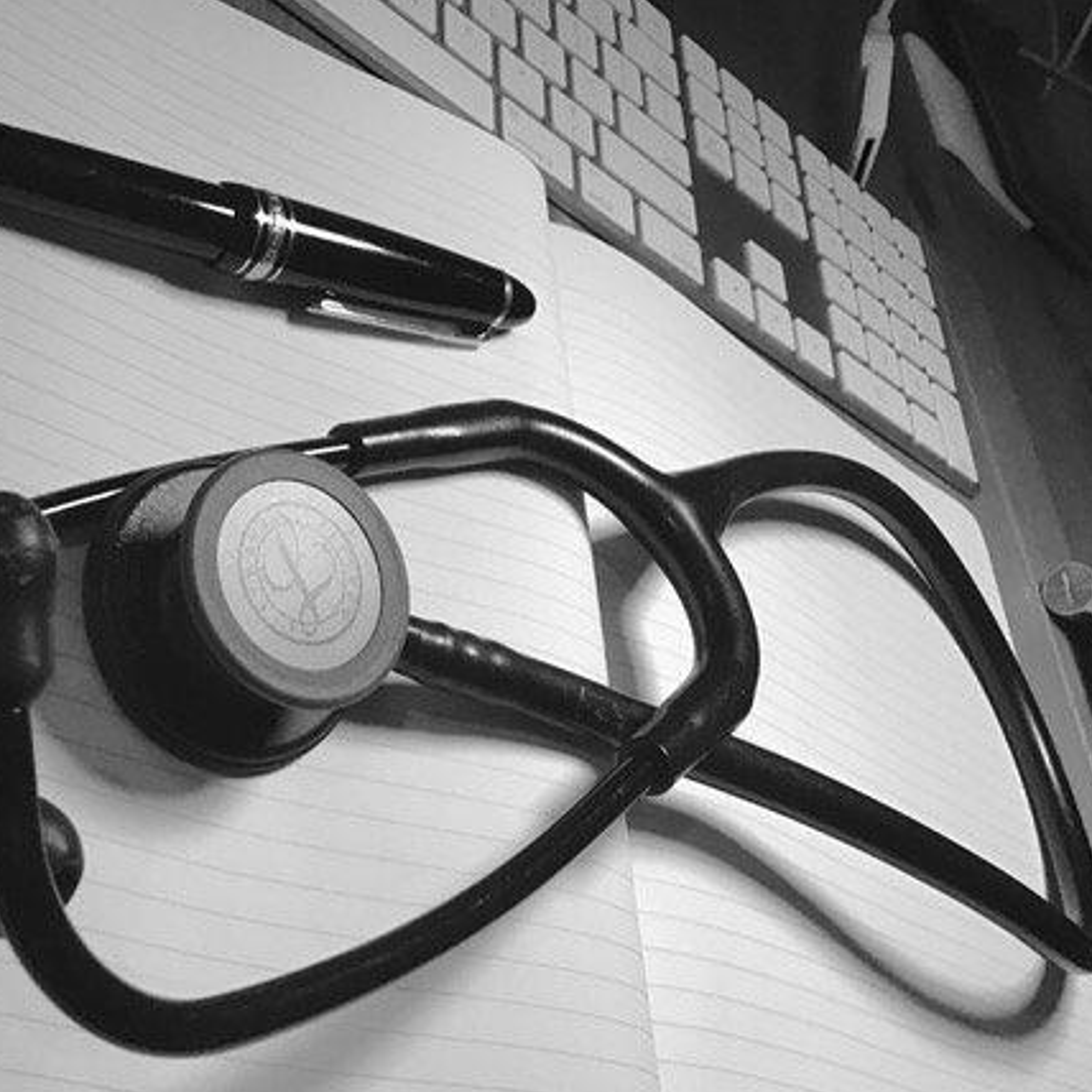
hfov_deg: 40.6
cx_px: 411
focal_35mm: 41
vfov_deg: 40.9
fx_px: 1463
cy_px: 561
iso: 64
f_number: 2.4
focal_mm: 3.3
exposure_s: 1/33
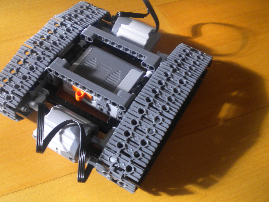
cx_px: 102
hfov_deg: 42.6
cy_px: 92
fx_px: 342
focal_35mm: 44
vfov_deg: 32.9
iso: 80
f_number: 3.1
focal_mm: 6.3
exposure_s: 1/18.7
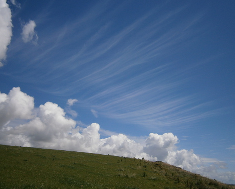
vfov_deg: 44.6
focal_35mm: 33
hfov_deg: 54.1
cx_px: 110
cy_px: 94
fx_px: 230
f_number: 8.3
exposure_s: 1/400
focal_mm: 5.5
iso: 80
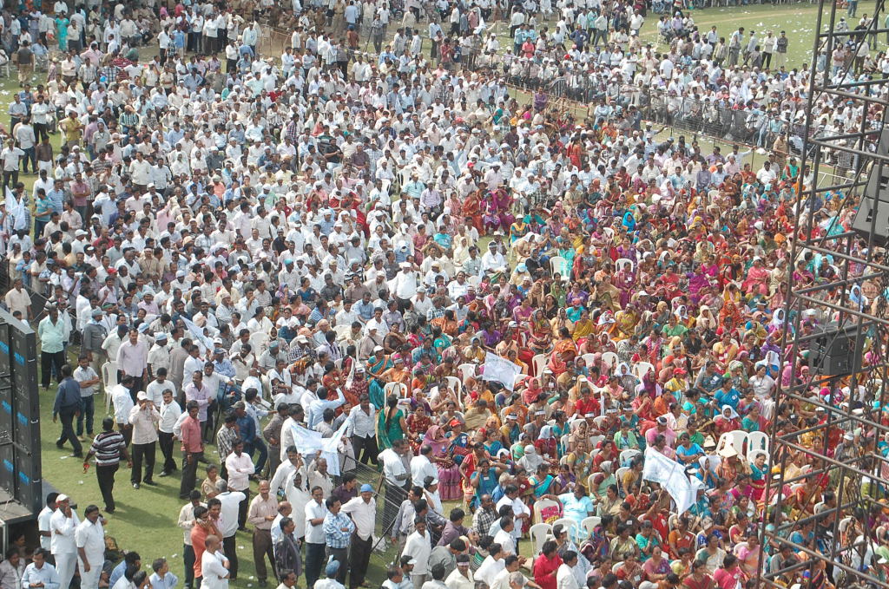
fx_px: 1849
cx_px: 444
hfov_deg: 27.0
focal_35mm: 75
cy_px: 294
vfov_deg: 18.1
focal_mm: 50
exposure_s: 1/320
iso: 400
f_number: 9
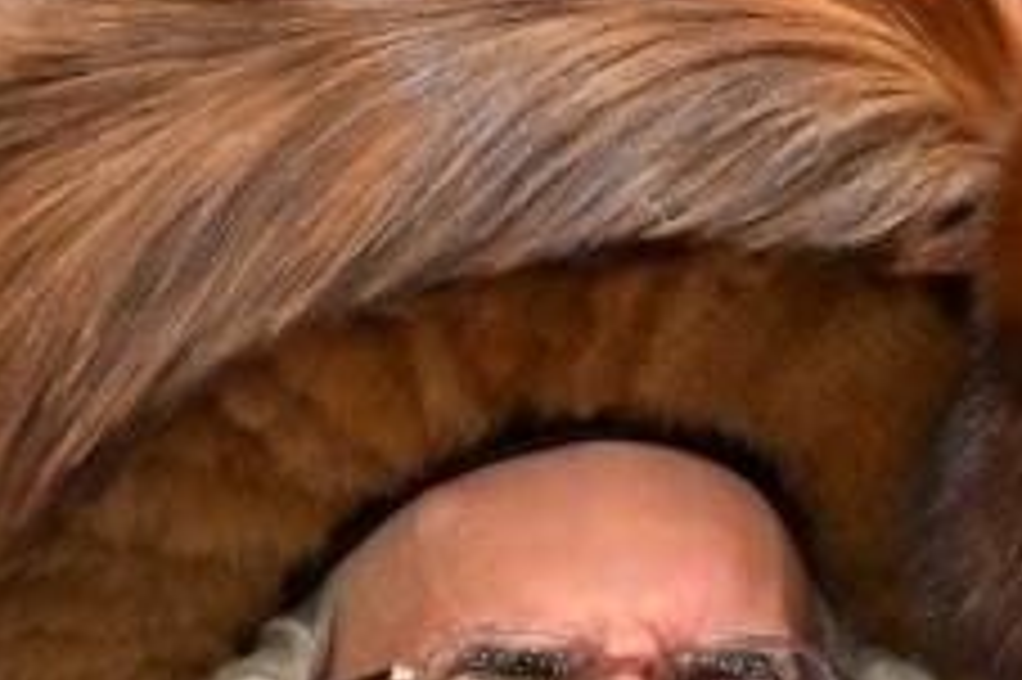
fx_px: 38381
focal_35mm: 1353
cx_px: 855
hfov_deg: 1.5
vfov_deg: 1.0
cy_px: 820
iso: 500
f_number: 2.8
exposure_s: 1/320
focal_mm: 200
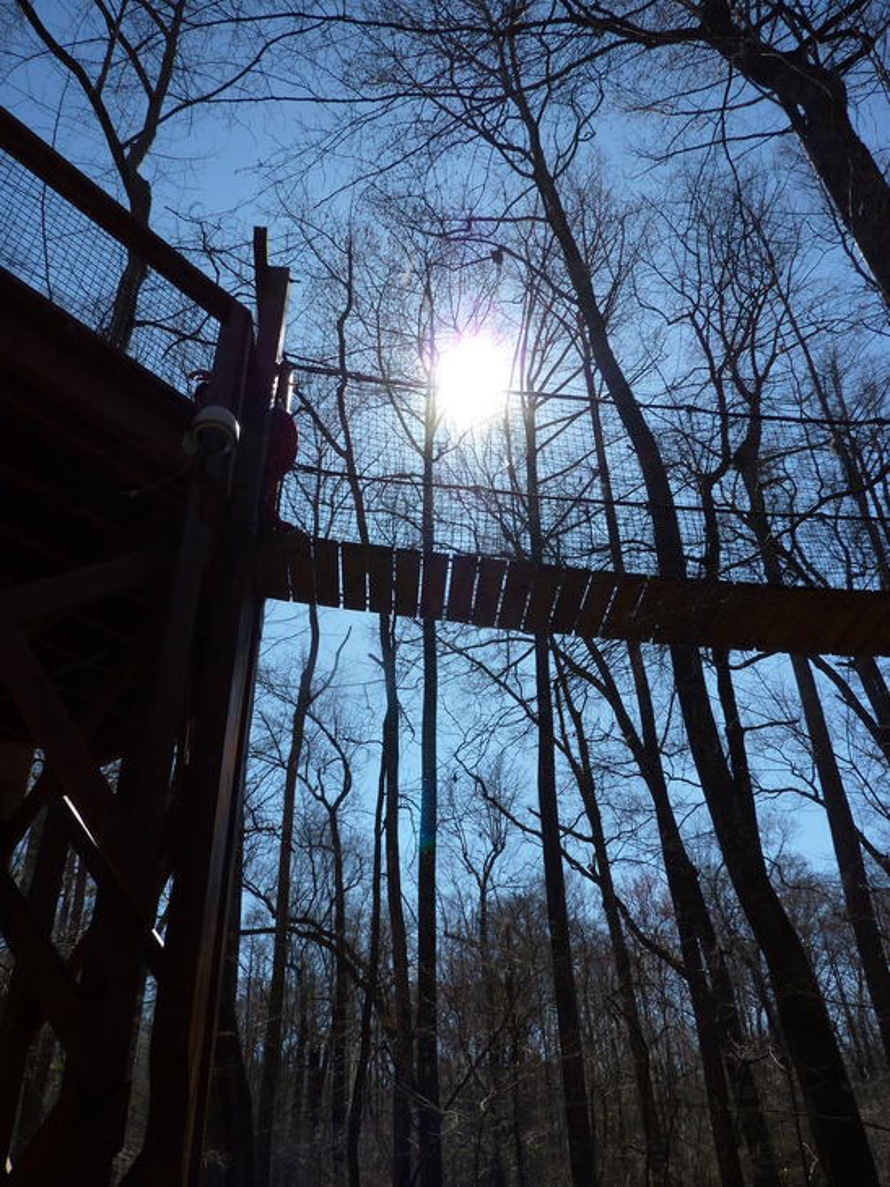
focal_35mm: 25
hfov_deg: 54.9
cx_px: 445
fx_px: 858
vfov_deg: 69.4
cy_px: 594
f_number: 5
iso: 80
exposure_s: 1/500
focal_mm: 4.1
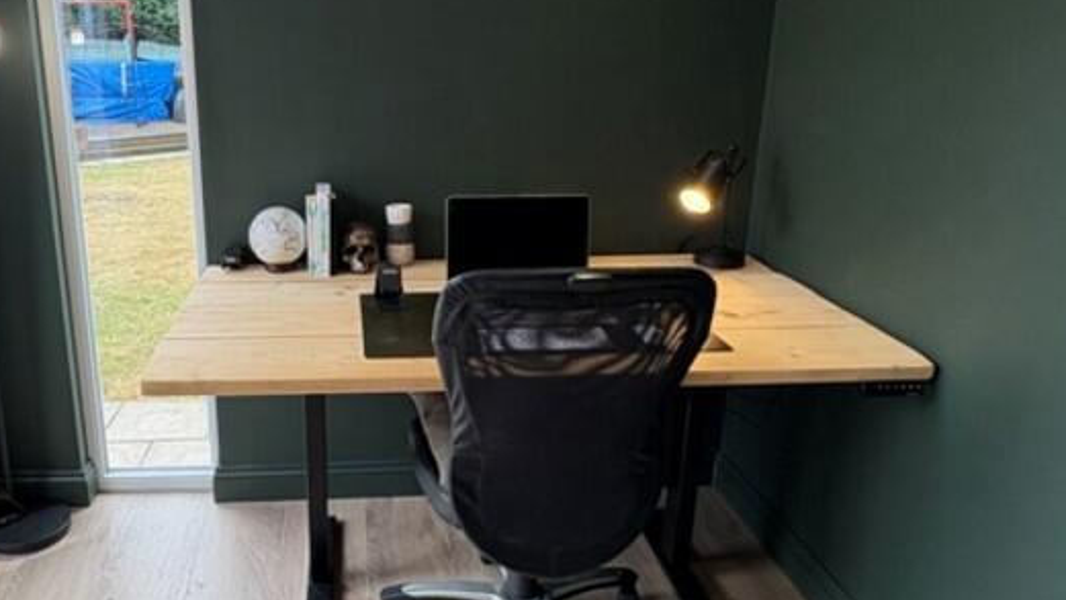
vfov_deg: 38.9
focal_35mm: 30
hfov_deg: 63.4
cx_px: 399
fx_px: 848
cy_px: 282
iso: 80
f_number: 2.2
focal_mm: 2.22
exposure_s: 1/120
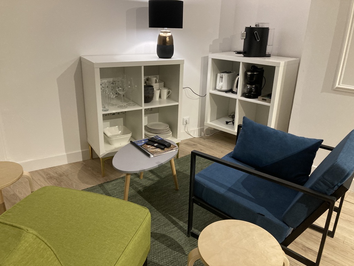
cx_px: 177
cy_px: 133
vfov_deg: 49.7
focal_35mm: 28
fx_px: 286
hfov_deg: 63.4
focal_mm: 3.99
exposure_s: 1/33
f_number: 1.8
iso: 400
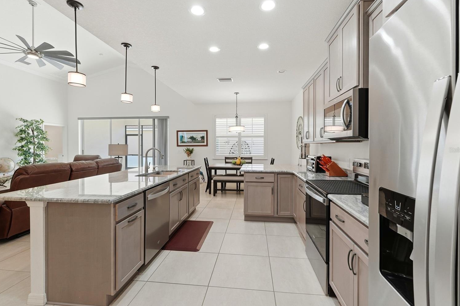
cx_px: 231
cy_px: 150
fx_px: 204
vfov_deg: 73.6
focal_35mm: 16
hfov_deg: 96.8
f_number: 7.1
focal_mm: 10
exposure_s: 1/125
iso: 100
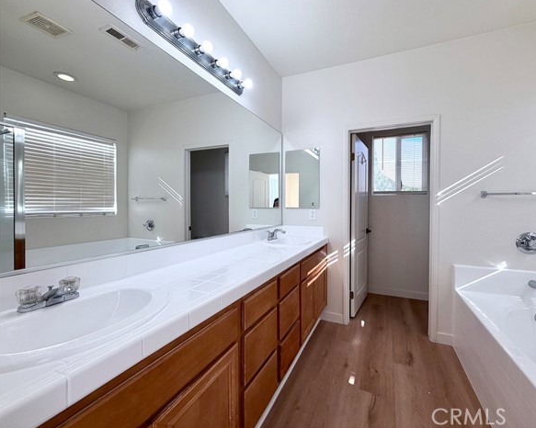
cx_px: 289
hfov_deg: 96.6
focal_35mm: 15
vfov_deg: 84.0
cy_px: 209
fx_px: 238
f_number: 2.2
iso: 50
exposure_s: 1/163
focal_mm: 2.22
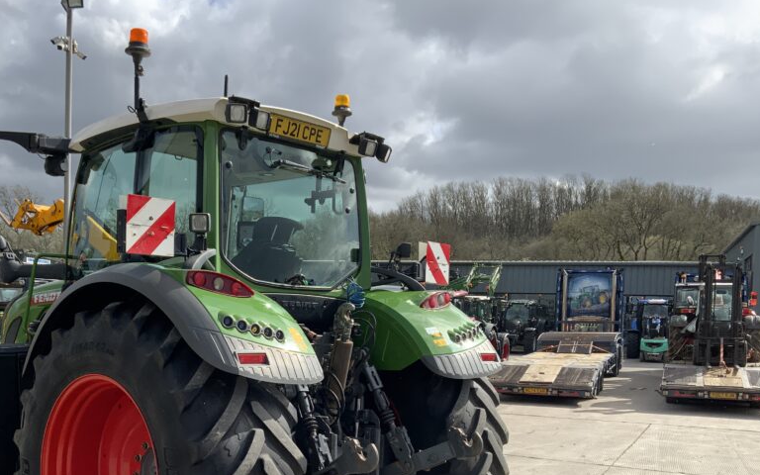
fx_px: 849
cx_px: 283
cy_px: 360
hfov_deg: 47.8
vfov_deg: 30.7
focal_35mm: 41
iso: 16
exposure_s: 1/1675
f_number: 1.8
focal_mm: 3
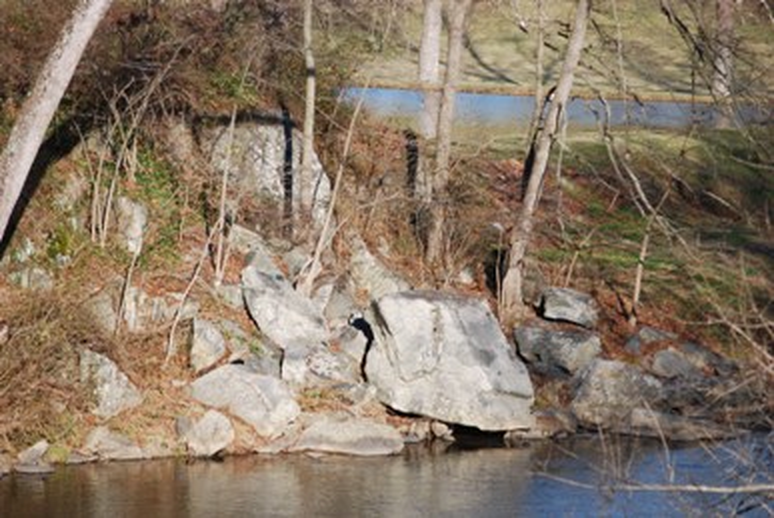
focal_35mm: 174
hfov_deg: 11.8
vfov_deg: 7.9
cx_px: 387
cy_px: 259
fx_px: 3745
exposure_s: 1/500
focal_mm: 116
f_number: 5.6
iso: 180
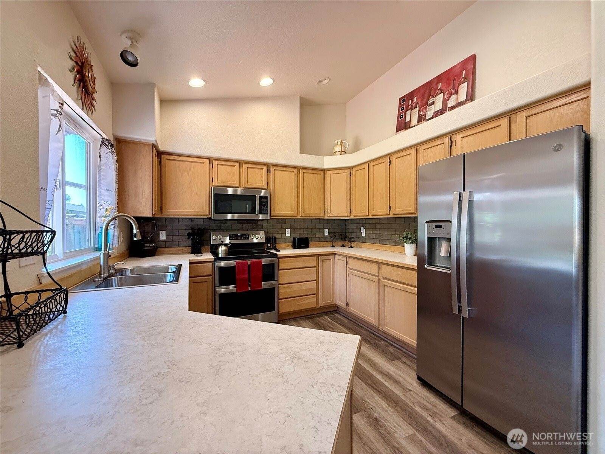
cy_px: 227
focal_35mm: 14
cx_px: 302
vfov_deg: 85.7
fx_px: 245
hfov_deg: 102.1
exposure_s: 1/60
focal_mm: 2.22
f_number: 2.2
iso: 200
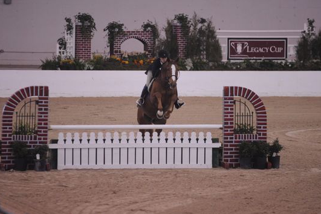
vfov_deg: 5.7
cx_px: 163
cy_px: 99
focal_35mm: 241
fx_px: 2149
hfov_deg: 8.5
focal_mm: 200
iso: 5000
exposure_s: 1/400
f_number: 2.8
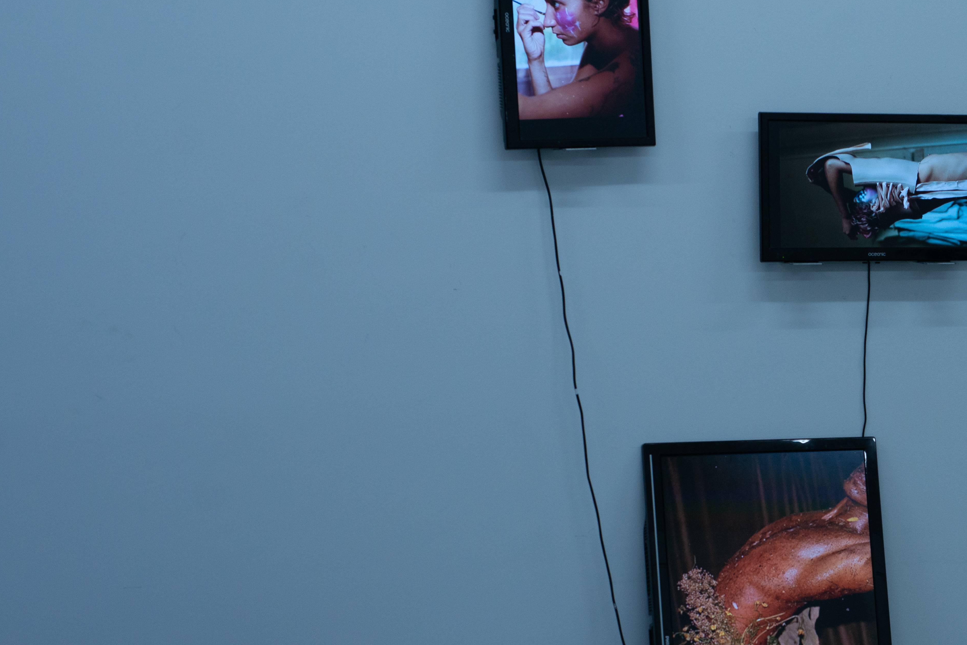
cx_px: 909
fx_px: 2633
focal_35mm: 98
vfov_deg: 13.9
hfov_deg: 20.3
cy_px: 480
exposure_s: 1/250
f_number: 3.5
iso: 800
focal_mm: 50
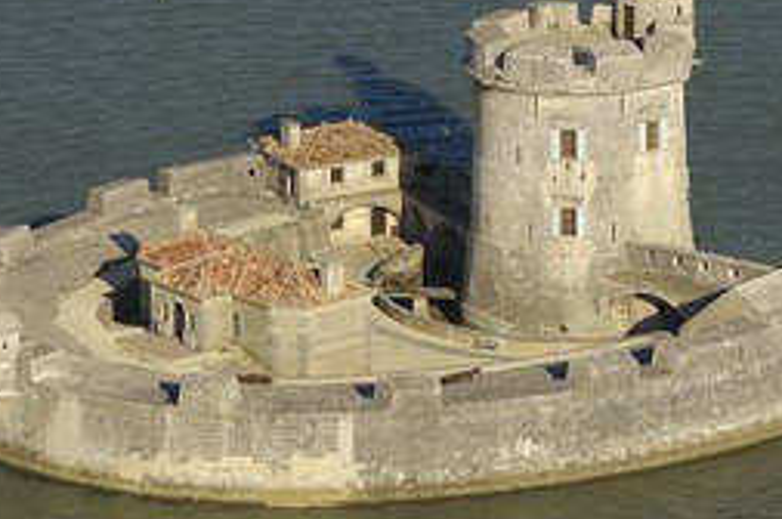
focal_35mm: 387
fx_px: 8392
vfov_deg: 3.5
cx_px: 453
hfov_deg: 5.3
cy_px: 213
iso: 100
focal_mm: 155
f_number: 5.6
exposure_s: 1/640
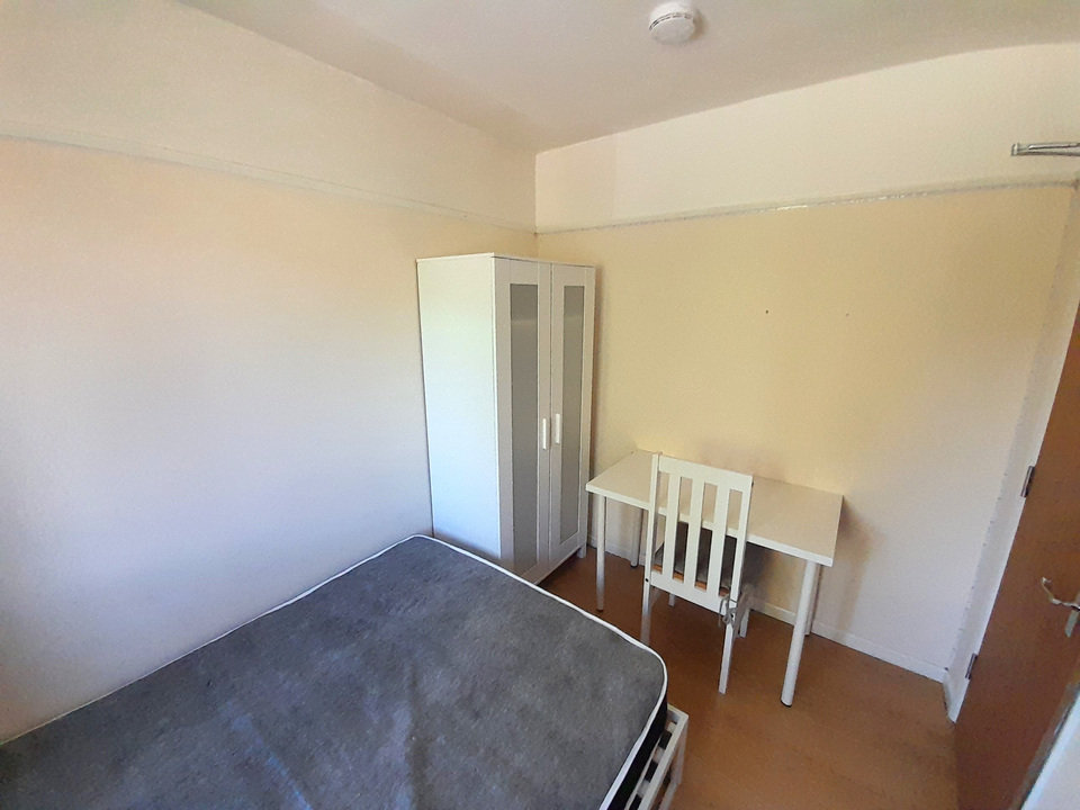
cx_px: 540
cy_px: 405
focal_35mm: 13
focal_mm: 1.13
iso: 160
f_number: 2.2
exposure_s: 1/50
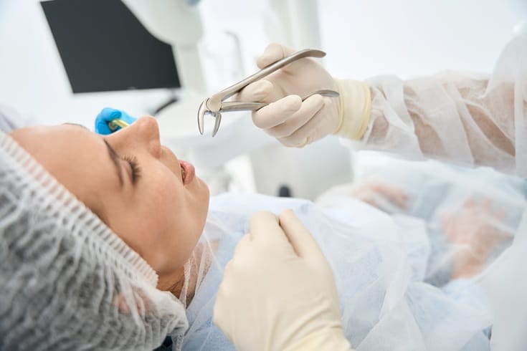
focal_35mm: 33
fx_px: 489
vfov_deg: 39.5
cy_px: 176
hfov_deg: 56.6
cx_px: 264
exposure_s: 1/250
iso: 100
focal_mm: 33.4
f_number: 2.8
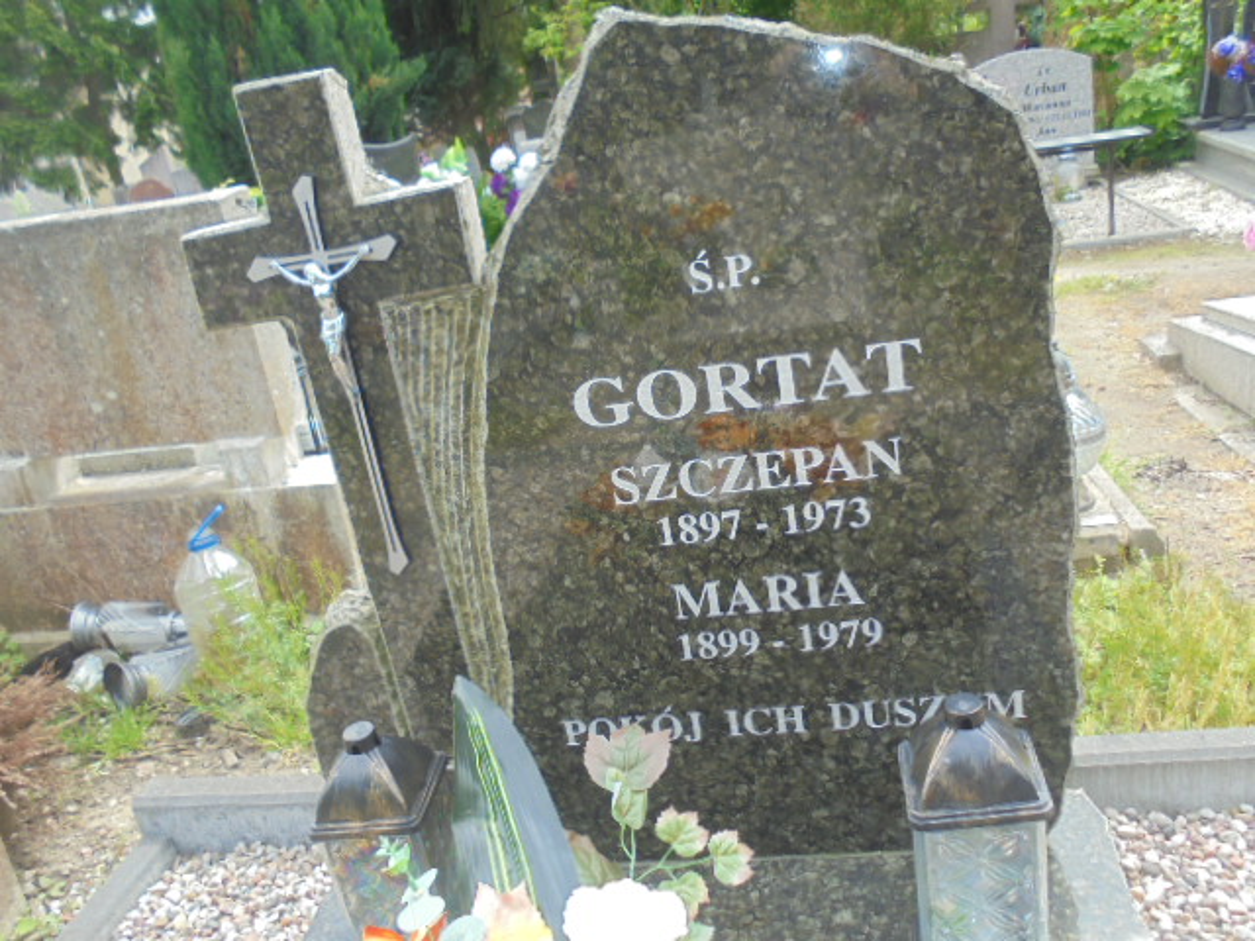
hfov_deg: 61.7
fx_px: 1051
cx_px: 628
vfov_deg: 48.2
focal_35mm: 29
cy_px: 470
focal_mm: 5.3
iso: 100
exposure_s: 1/125
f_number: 3.7
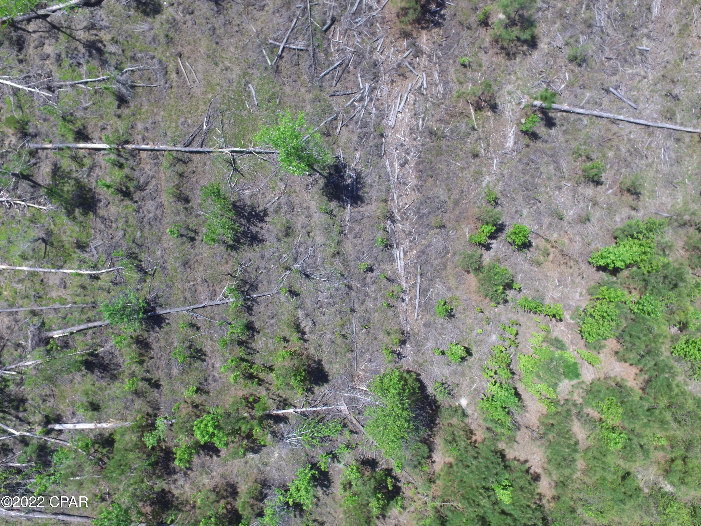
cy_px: 263
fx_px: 405
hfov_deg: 81.7
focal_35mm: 20
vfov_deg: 66.0
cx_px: 350
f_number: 2.8
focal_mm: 3.61
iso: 100
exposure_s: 1/669
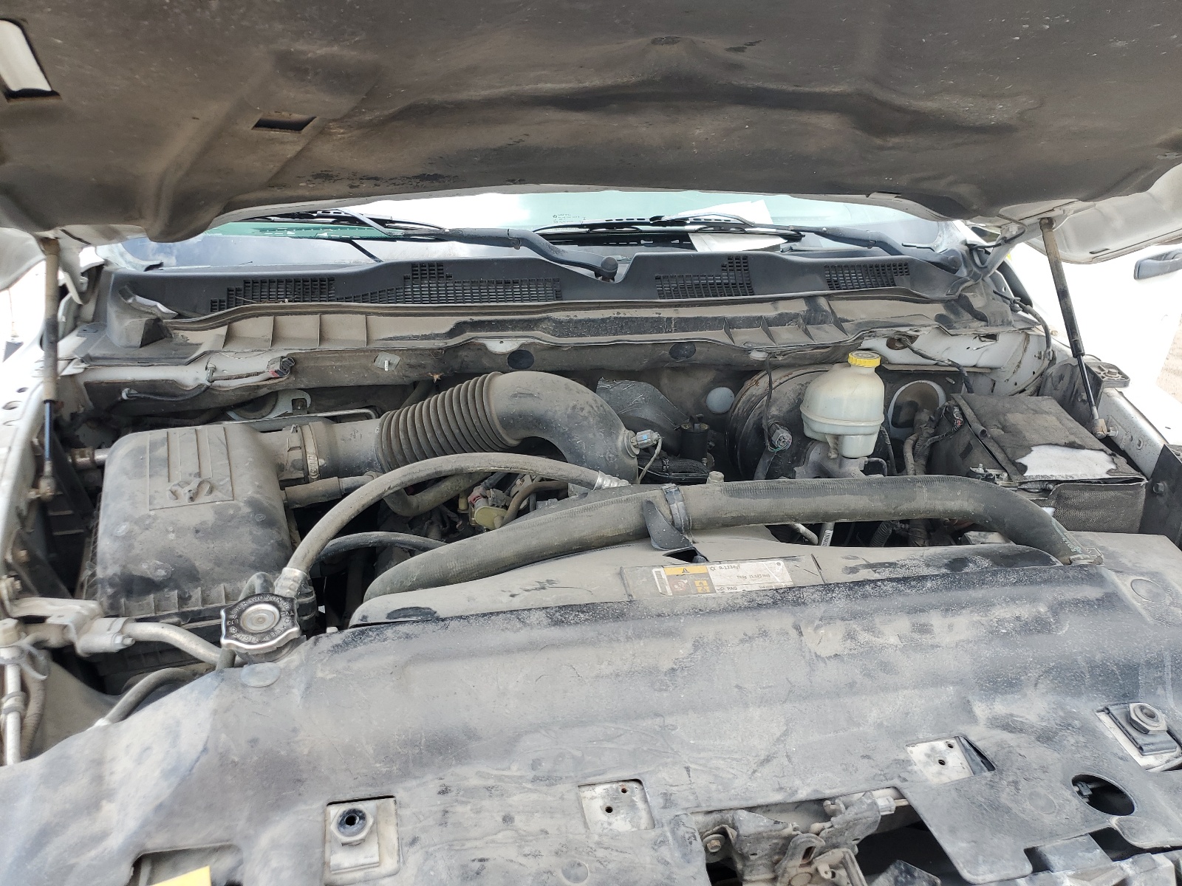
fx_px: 888
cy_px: 443
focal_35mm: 26
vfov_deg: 53.1
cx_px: 591
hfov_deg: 67.3
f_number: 1.5
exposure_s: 1/370
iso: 50
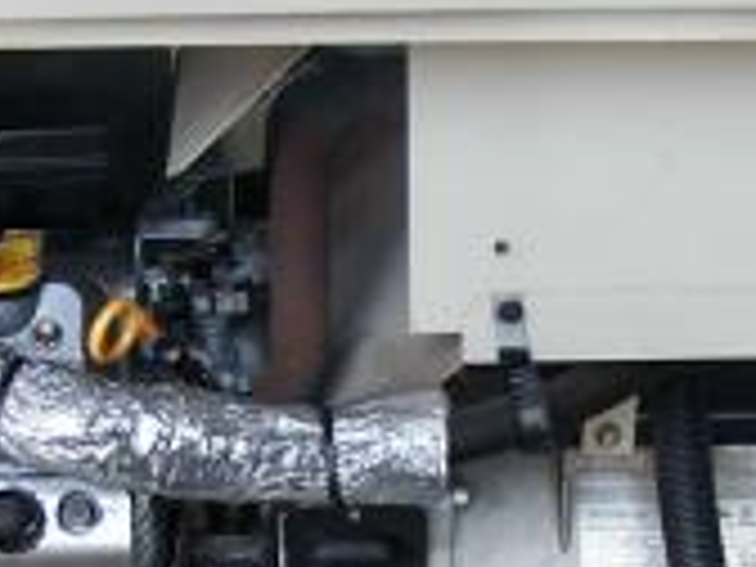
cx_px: 414
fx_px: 2730
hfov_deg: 15.8
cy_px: 441
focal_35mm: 125
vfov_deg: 11.8
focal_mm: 6.3
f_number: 2.8
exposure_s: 1/90
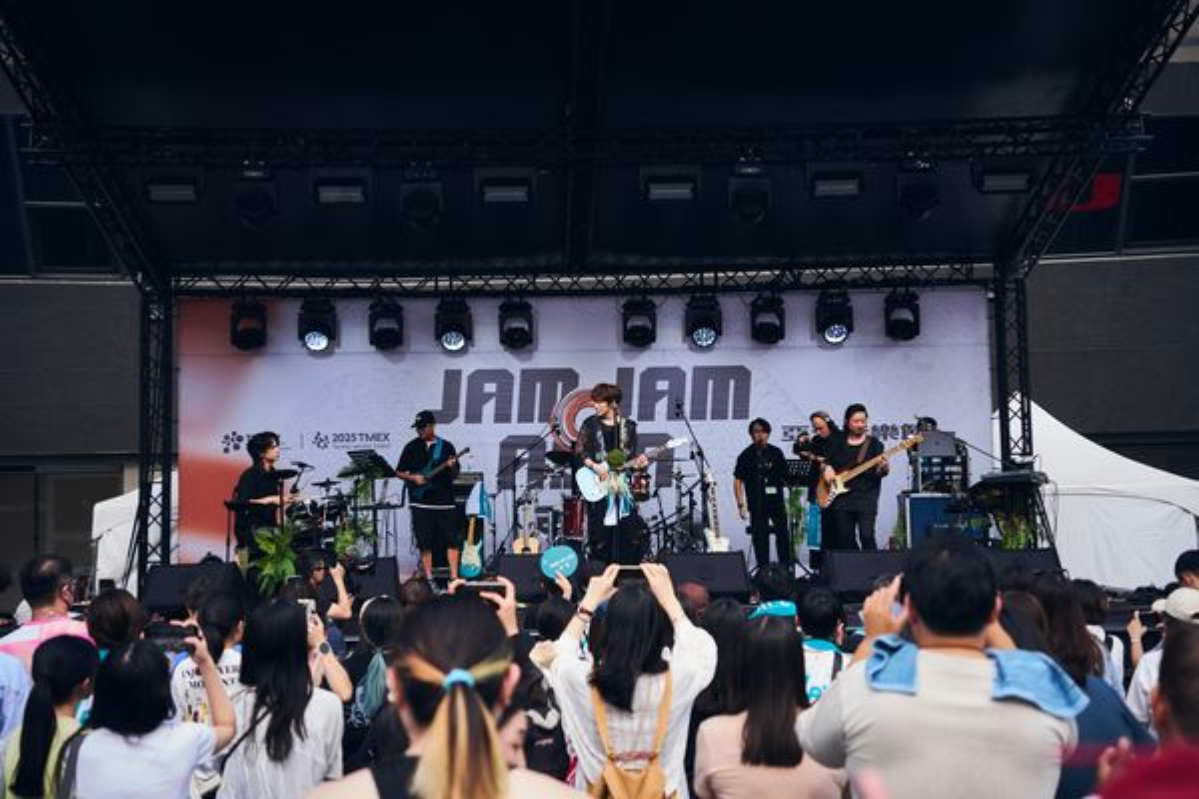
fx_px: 1832
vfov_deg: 24.6
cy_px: 400
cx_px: 600
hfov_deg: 36.2
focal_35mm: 55
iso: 250
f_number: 4
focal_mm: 55
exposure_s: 1/320
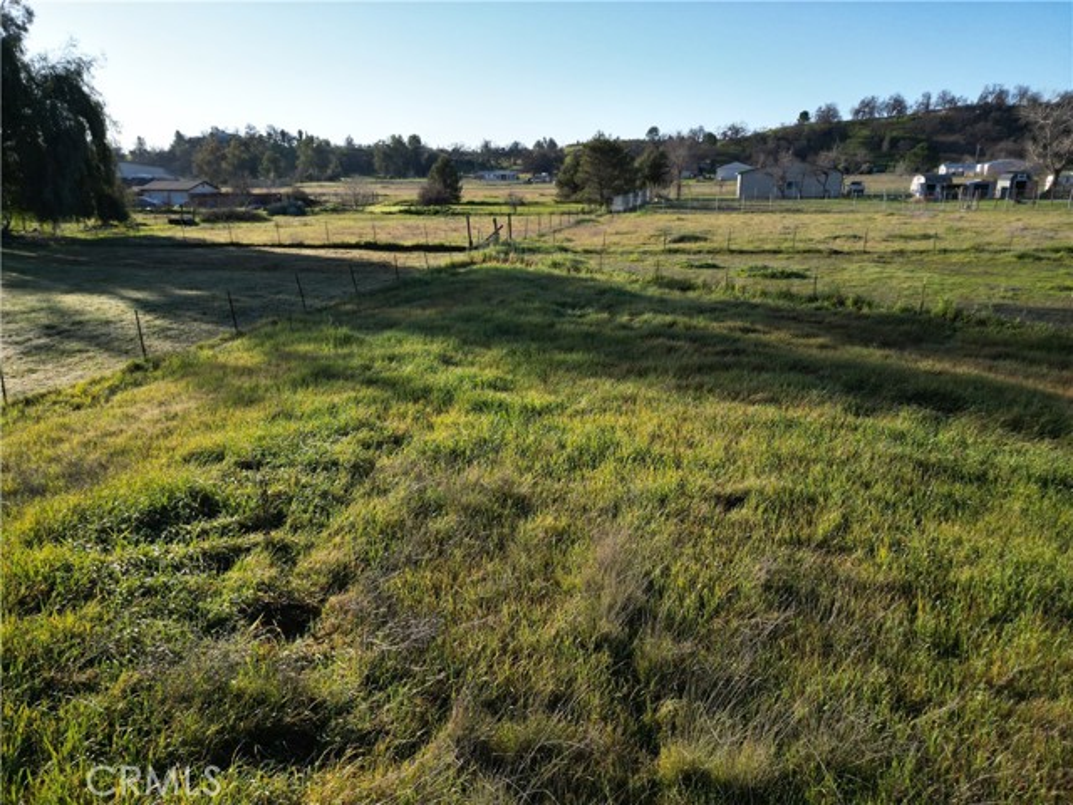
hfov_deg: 71.6
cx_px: 536
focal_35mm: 24
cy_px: 402
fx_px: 744
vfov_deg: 56.8
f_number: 1.7
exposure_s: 1/2000
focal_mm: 6.72
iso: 110
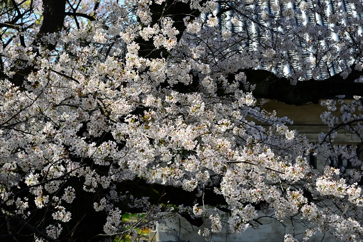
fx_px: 1210
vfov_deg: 11.4
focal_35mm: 120
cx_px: 182
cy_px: 121
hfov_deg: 17.1
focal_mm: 120
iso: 400
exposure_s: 1/400
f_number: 10
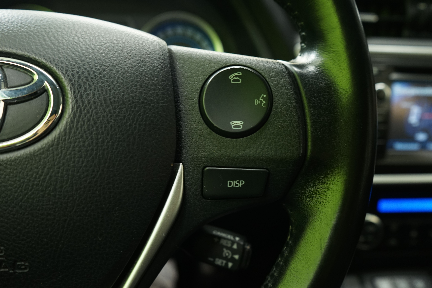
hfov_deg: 65.5
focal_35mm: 28
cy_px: 144
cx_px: 216
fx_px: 336
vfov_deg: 46.4
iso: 1000
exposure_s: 1/13
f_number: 5
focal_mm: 28
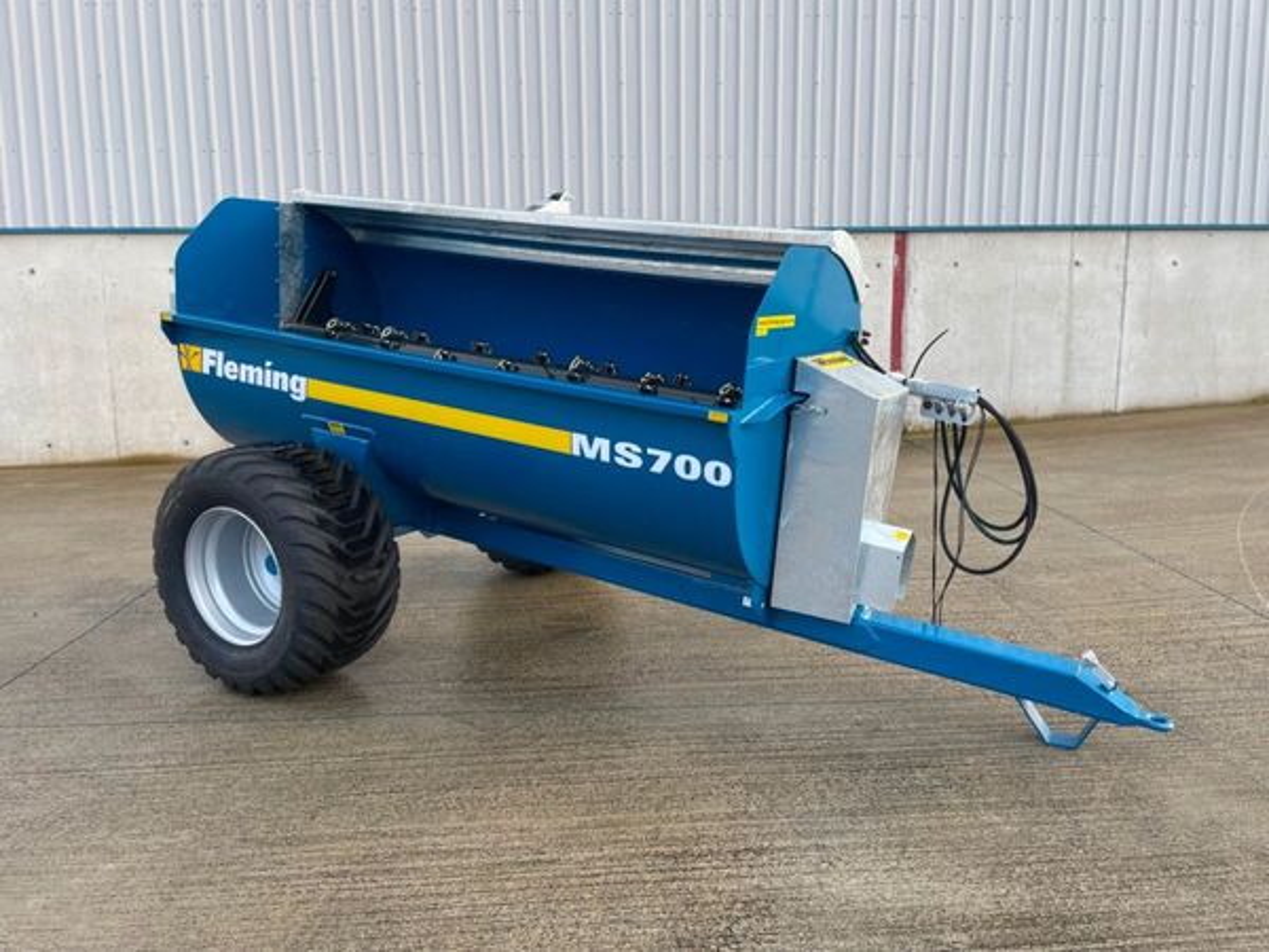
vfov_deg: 53.1
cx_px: 634
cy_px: 476
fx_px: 953
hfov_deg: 67.3
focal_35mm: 26
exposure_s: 1/325
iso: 32
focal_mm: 4.2
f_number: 1.6
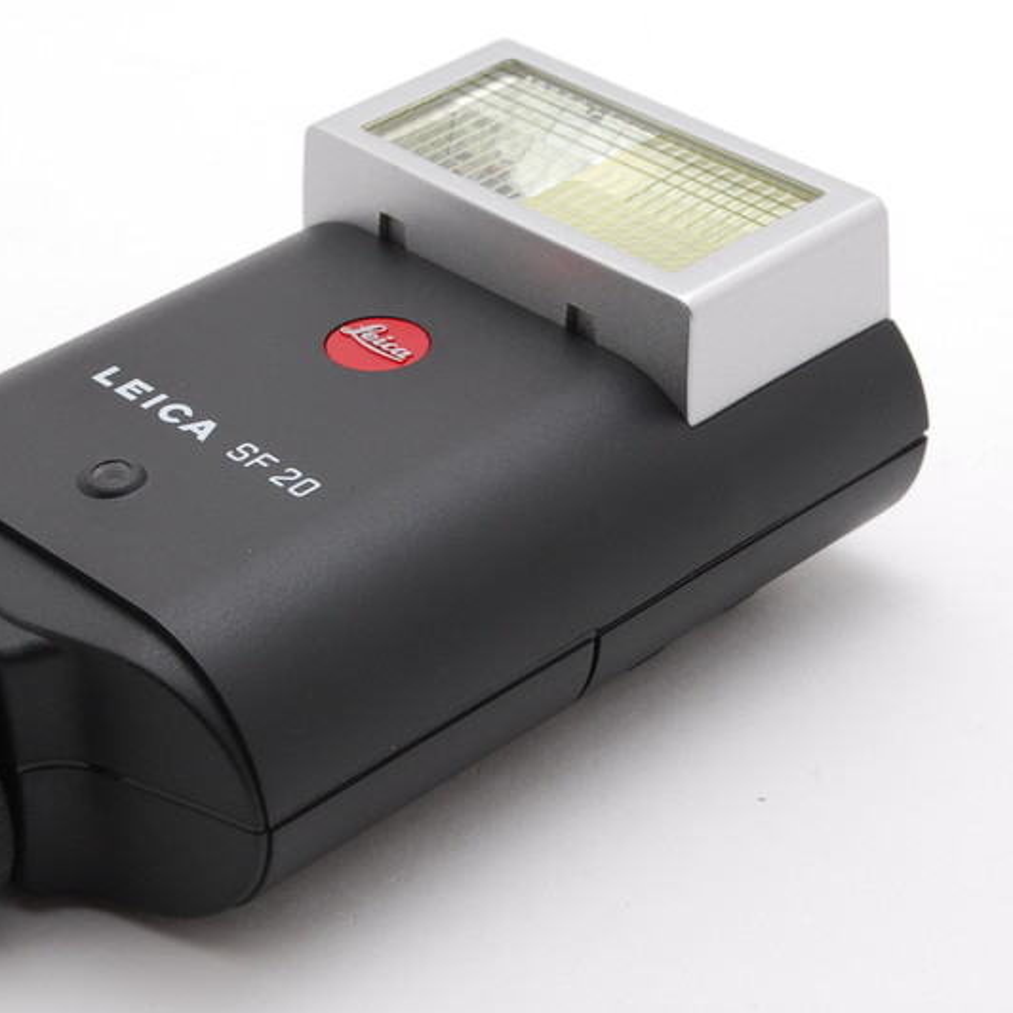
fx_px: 3498
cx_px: 328
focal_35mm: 106
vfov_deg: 16.5
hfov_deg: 16.4
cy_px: 508
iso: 320
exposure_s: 1/100
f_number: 16
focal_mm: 55
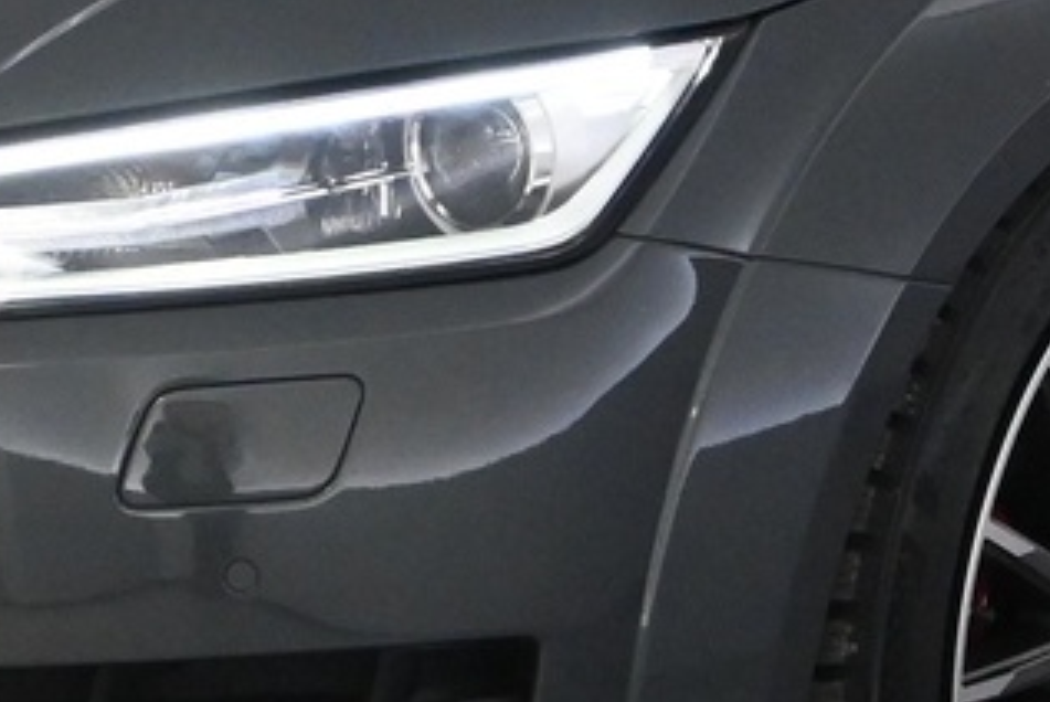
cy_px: -20
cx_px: 566
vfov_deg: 6.9
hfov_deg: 10.3
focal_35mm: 199
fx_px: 5809
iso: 3200
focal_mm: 26
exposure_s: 1/200
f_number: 4.5
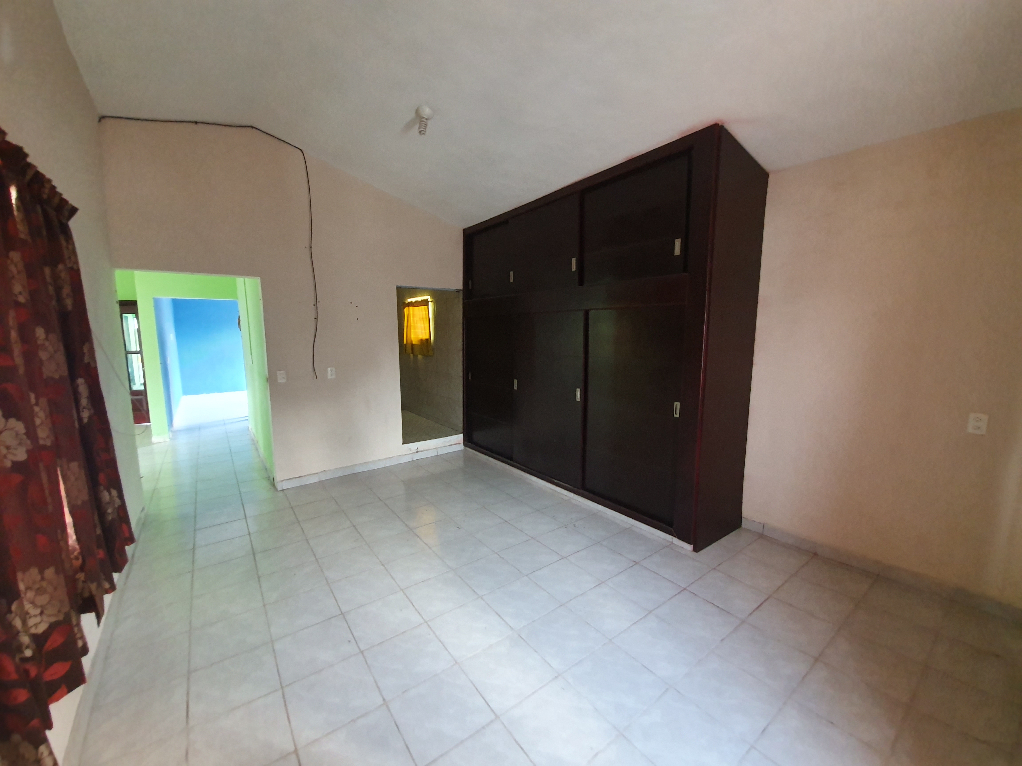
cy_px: 383
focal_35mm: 13
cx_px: 511
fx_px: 384
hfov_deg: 106.2
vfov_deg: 89.9
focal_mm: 1.8
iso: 400
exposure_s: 1/30
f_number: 2.2
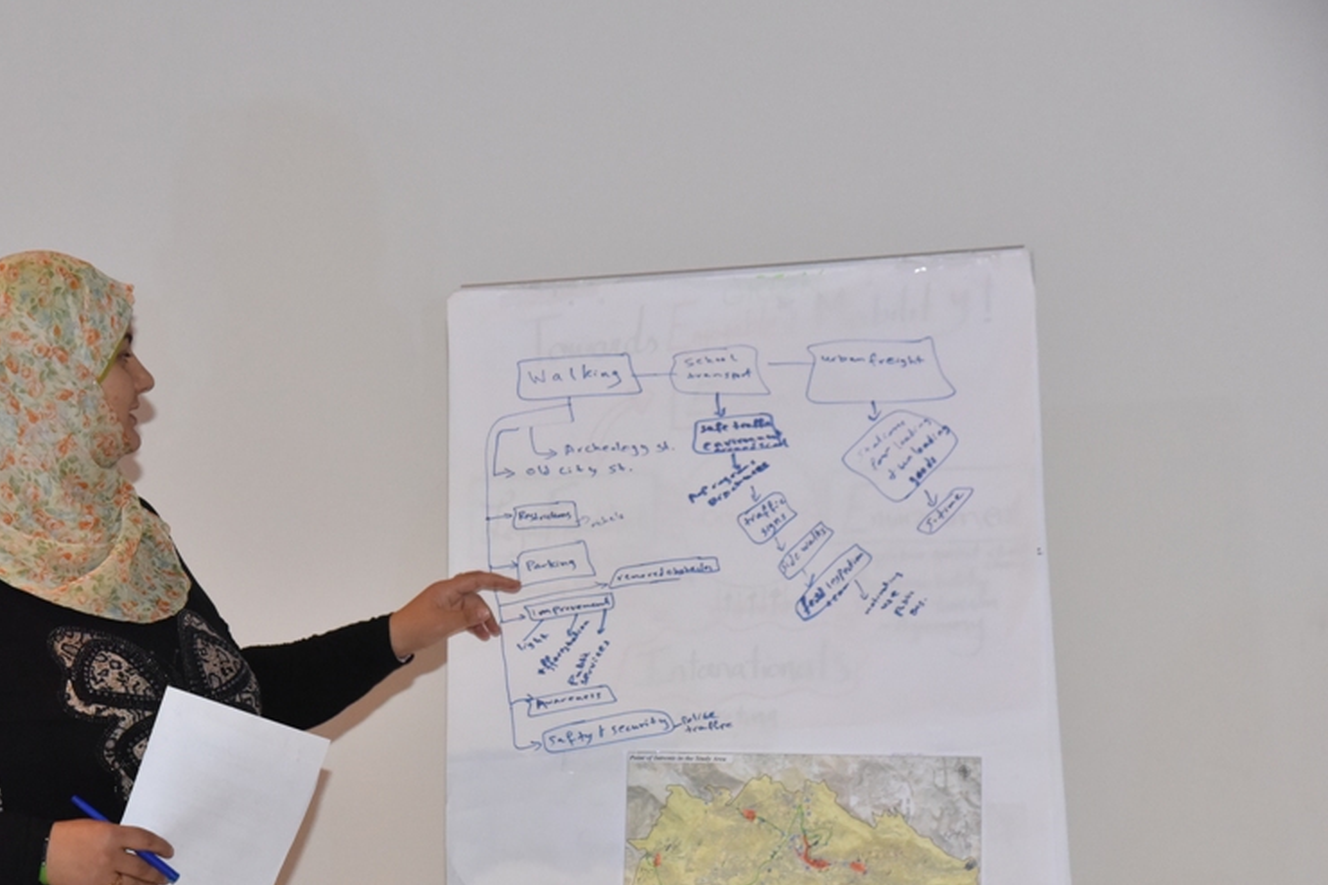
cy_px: 597
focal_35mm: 108
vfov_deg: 12.7
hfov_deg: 18.9
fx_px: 3983
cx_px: 431
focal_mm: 78
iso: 3200
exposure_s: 1/200
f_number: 7.1
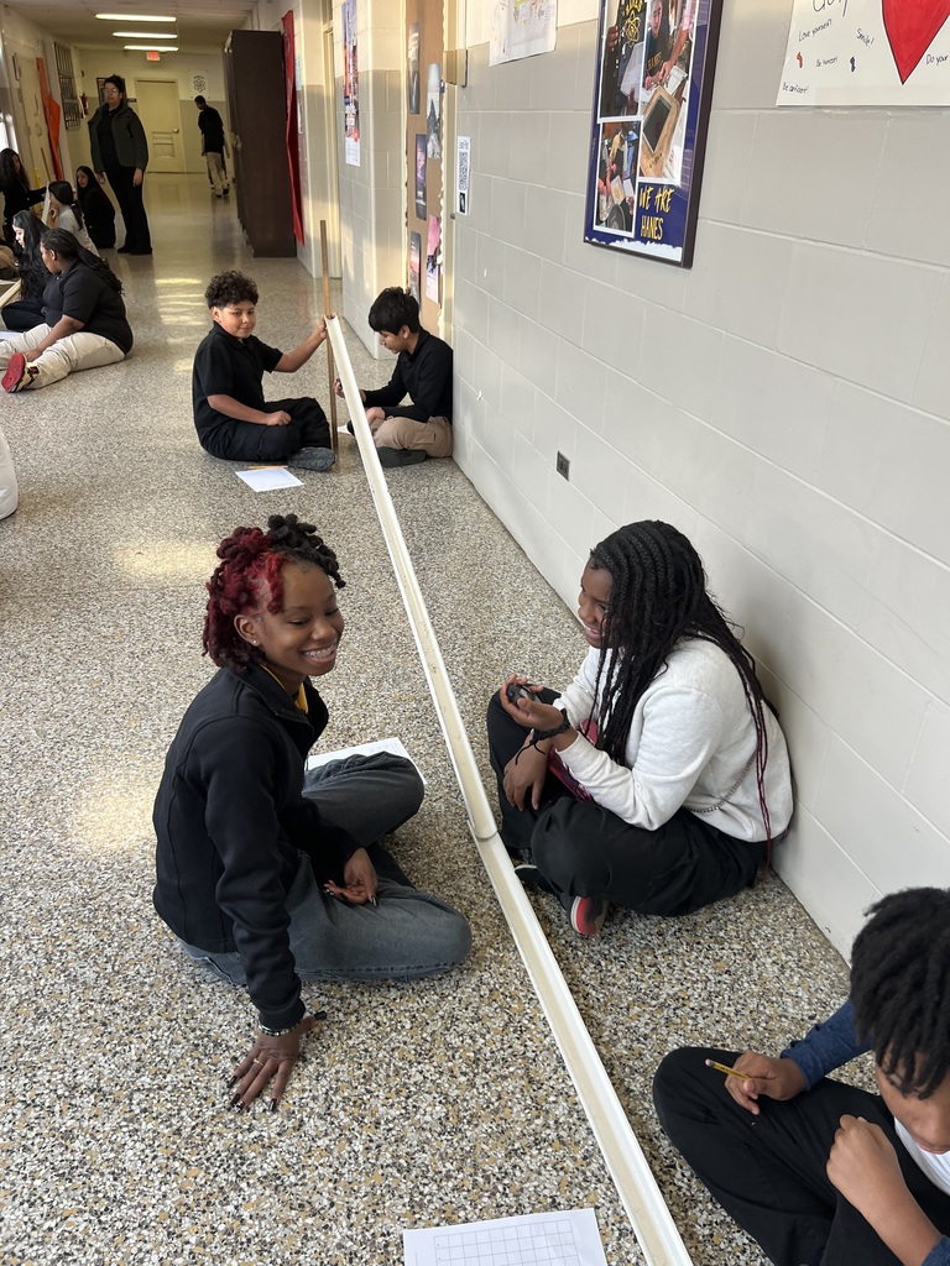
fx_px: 951
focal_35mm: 26
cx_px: 475
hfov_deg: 53.1
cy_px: 633
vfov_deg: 67.3
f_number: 1.5
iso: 100
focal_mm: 5.7
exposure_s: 1/120
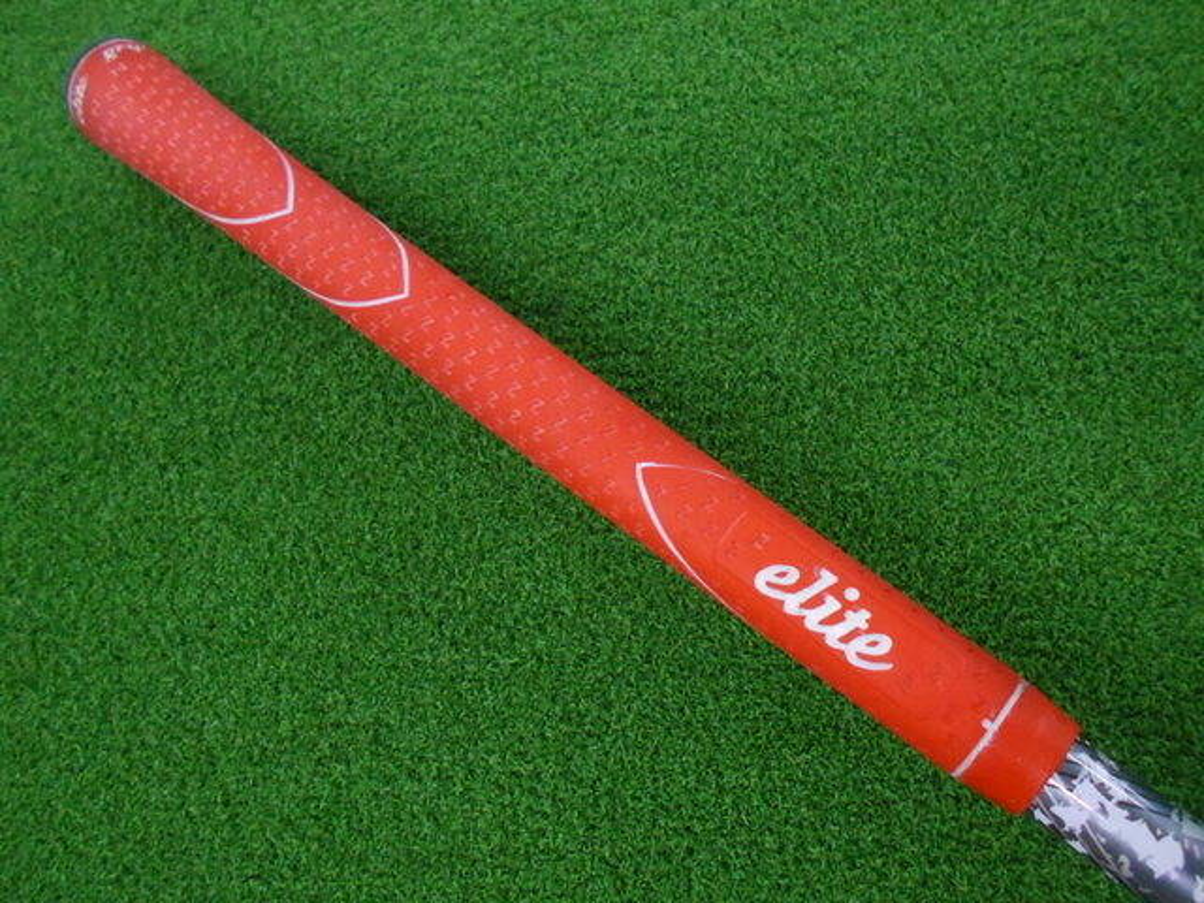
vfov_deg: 53.1
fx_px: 904
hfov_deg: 67.3
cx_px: 602
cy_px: 452
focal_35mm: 26
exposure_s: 1/125
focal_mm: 4.6
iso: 800
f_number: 3.2
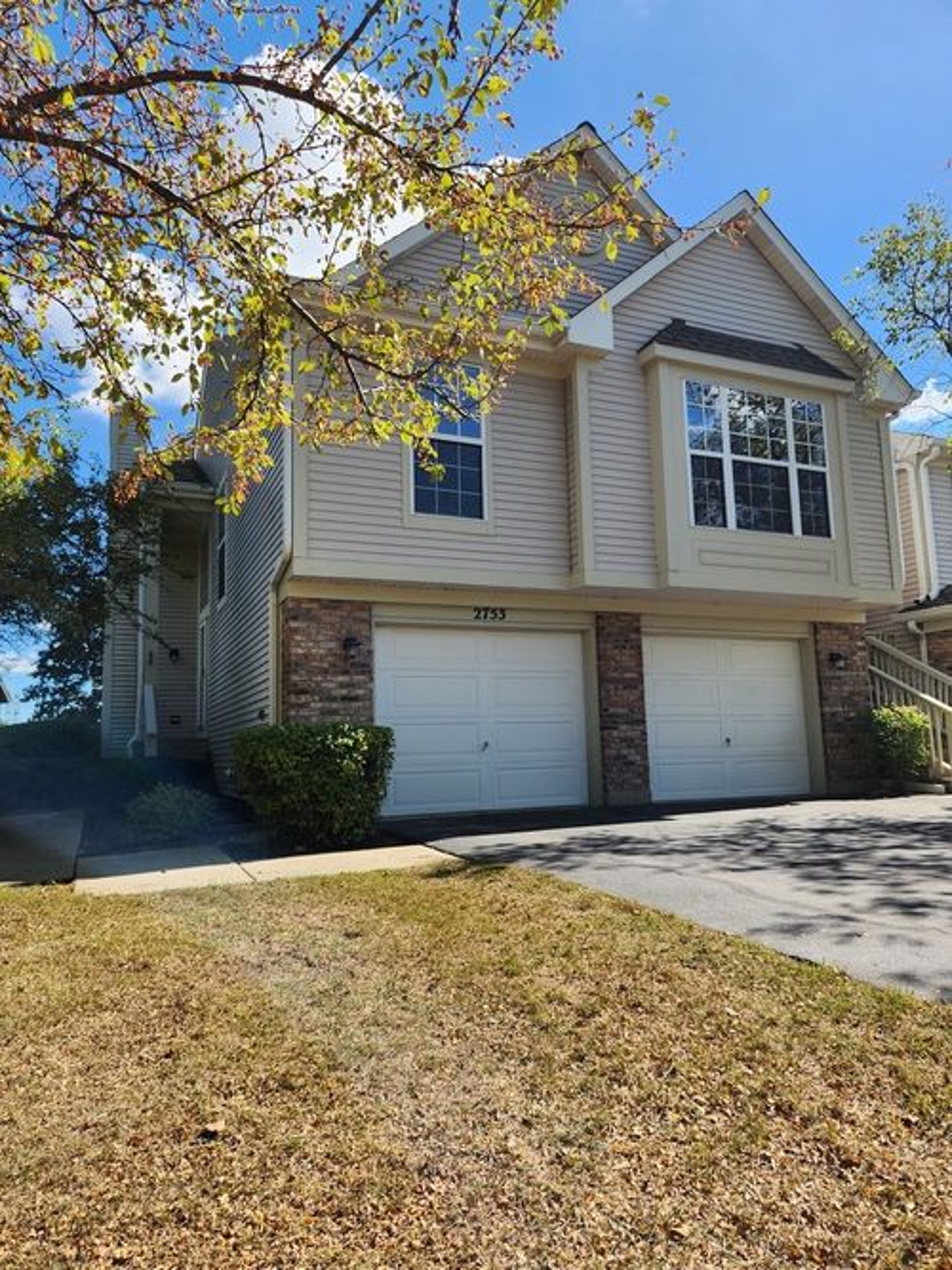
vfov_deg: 73.9
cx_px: 476
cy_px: 635
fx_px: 844
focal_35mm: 23
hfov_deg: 58.9
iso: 20
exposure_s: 1/912
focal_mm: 5.4
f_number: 1.8
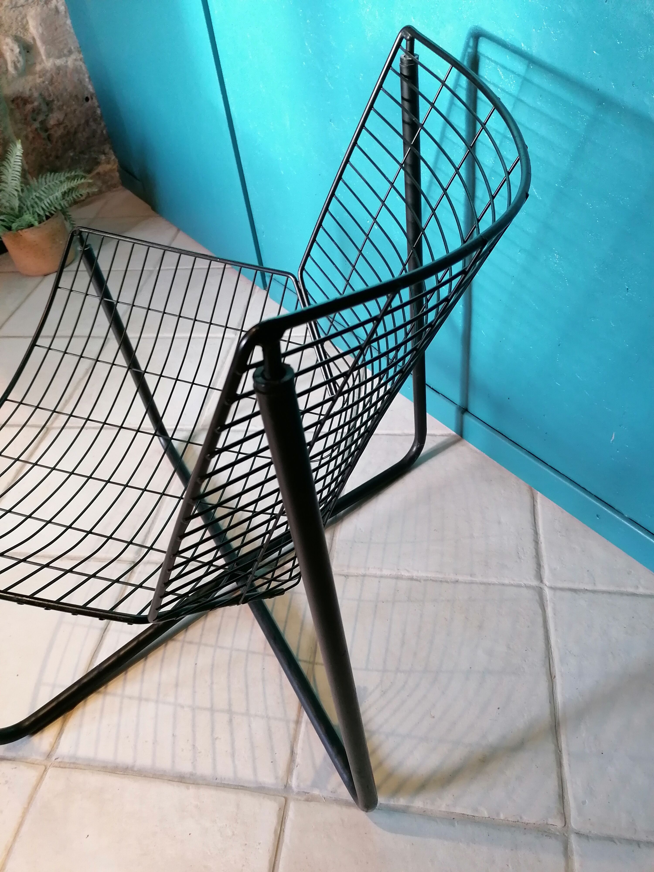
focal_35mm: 27
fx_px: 680
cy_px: 436
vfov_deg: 65.3
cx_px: 327
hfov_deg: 51.4
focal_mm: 4.75
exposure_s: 1/33.3
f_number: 1.8
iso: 200
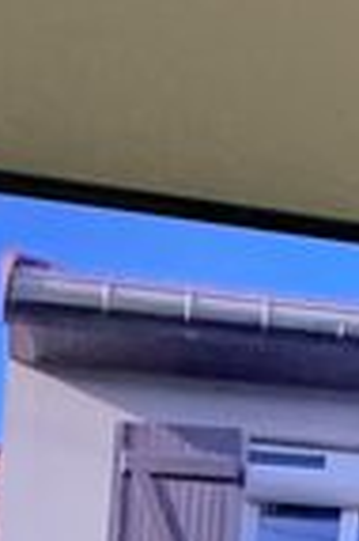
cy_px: 1547
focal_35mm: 189
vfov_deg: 9.1
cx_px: 0
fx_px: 2834
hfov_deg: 7.2
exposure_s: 1/50
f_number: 1.8
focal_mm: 4.25
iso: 200
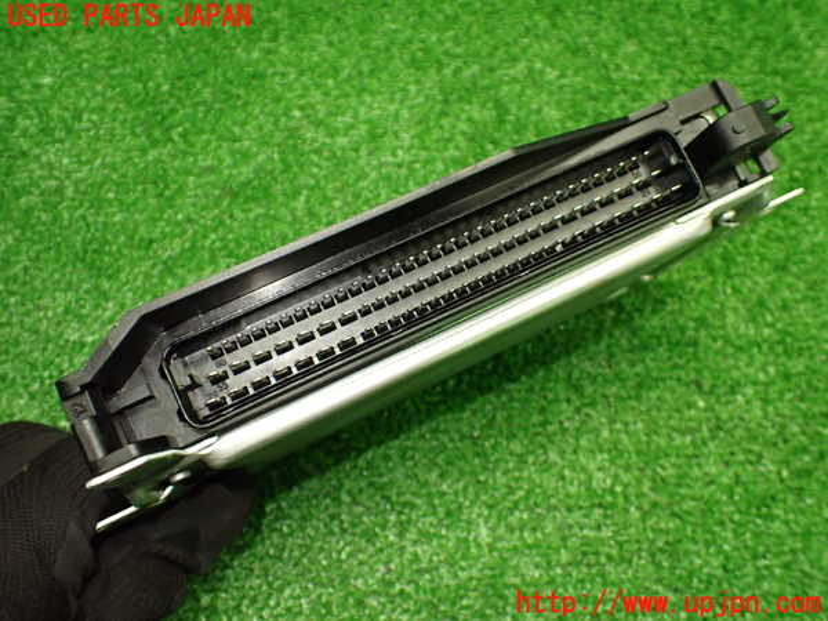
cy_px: 310
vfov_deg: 46.8
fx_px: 718
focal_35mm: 30
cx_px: 414
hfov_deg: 60.0
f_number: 2.3
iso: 640
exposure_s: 1/125
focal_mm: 5.4
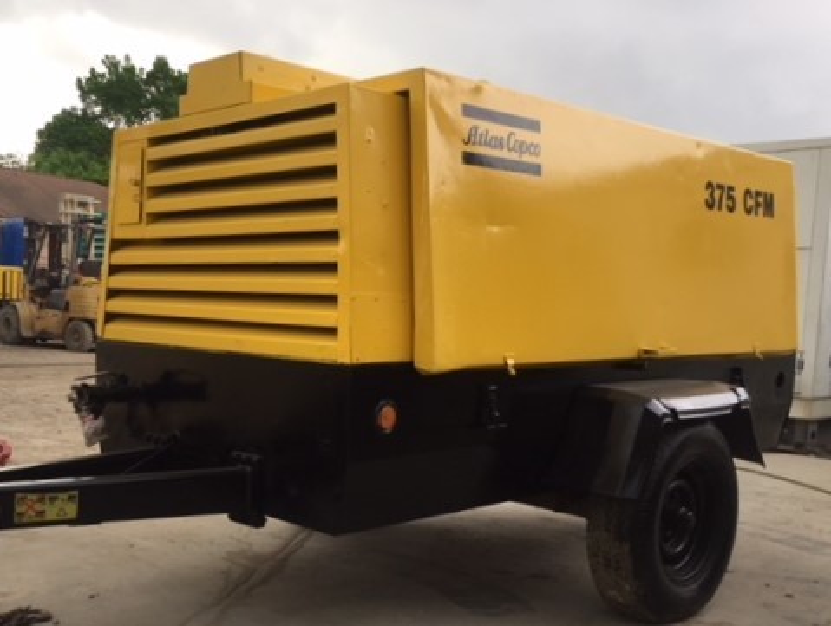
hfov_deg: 61.6
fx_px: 697
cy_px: 313
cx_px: 416
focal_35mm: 29
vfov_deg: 48.4
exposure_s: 1/226
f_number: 2.2
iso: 32
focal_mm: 4.15
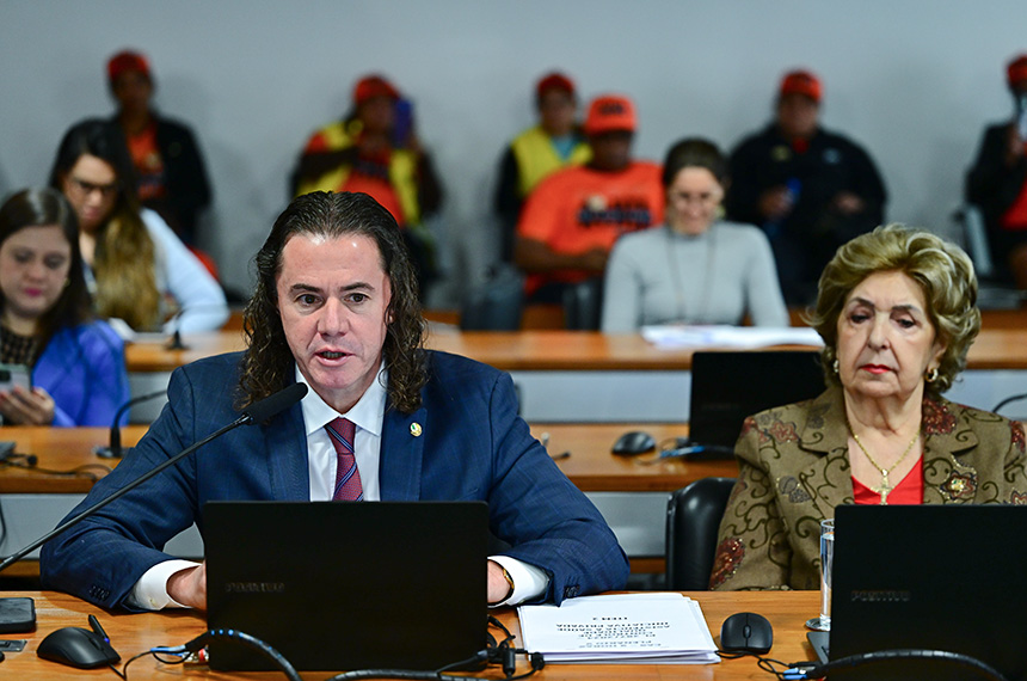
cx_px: 514
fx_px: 2563
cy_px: 340
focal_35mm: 90
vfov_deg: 15.1
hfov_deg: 22.7
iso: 1600
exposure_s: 1/160
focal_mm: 90
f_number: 2.8
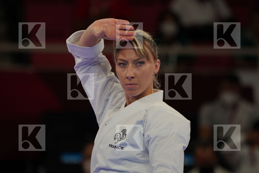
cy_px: 86
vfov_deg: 2.3
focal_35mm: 600
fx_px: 4316
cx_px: 130
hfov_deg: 3.4
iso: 640
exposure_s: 1/500
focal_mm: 400
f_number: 5.6
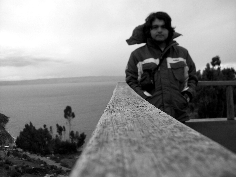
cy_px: 88
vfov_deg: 39.7
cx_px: 118
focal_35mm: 36
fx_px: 245
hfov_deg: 51.4
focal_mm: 6
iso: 80
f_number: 2.7
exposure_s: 1/146
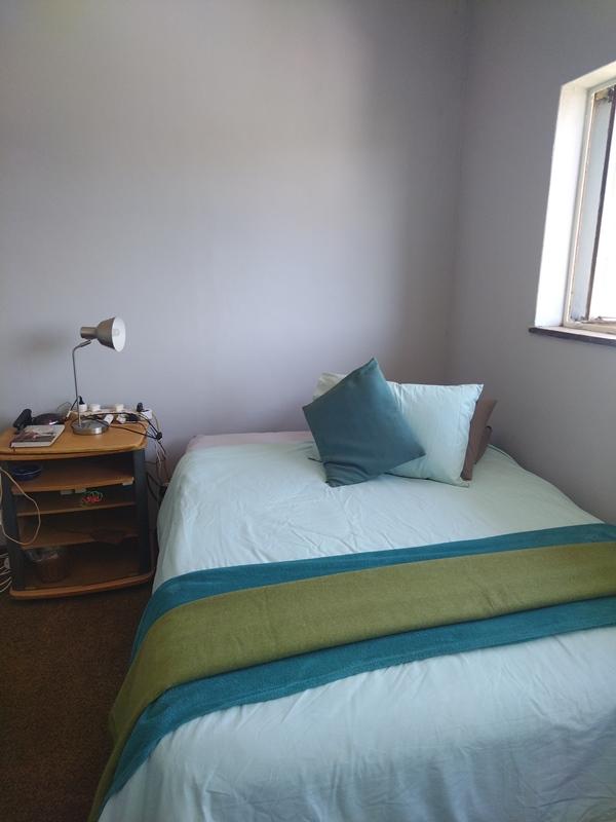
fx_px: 641
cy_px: 411
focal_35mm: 27
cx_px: 308
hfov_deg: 51.4
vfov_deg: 65.3
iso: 259
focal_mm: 4.94
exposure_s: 1/60
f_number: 1.9
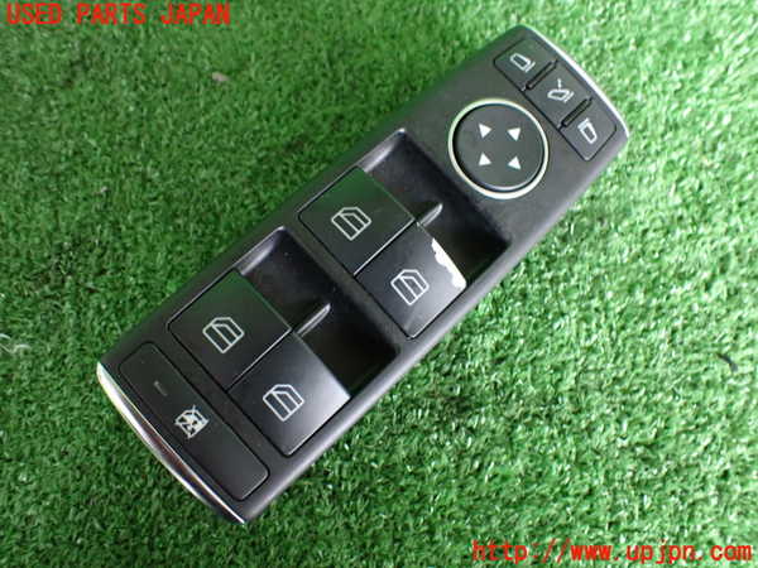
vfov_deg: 46.8
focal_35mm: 30
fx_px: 657
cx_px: 379
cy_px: 284
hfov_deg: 60.0
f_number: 2.3
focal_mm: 5.4
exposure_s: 1/40
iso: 800
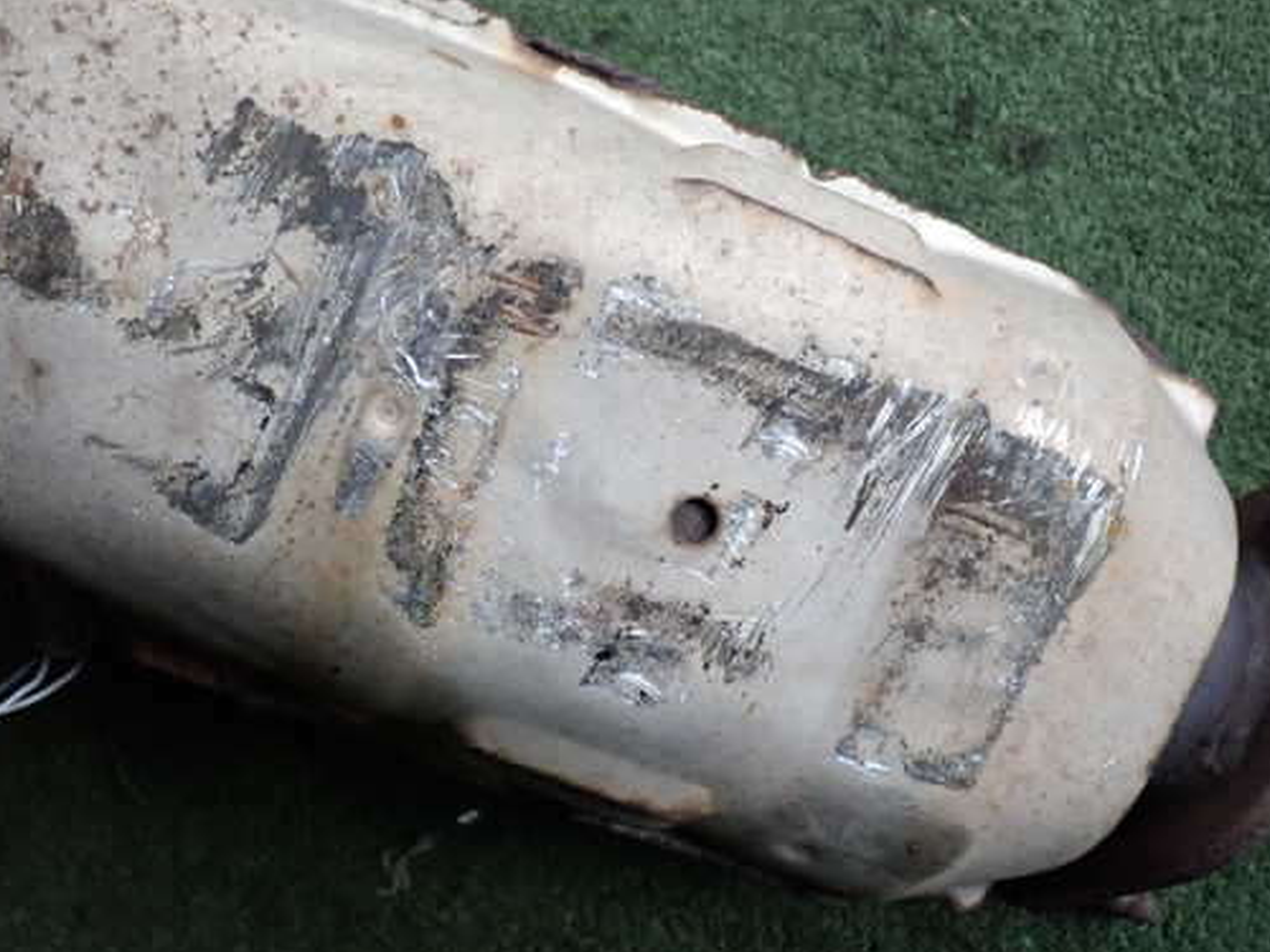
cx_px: 528
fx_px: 1321
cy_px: 482
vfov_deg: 39.7
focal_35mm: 36
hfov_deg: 51.1
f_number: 2.3
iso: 320
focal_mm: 5.4
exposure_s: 1/500
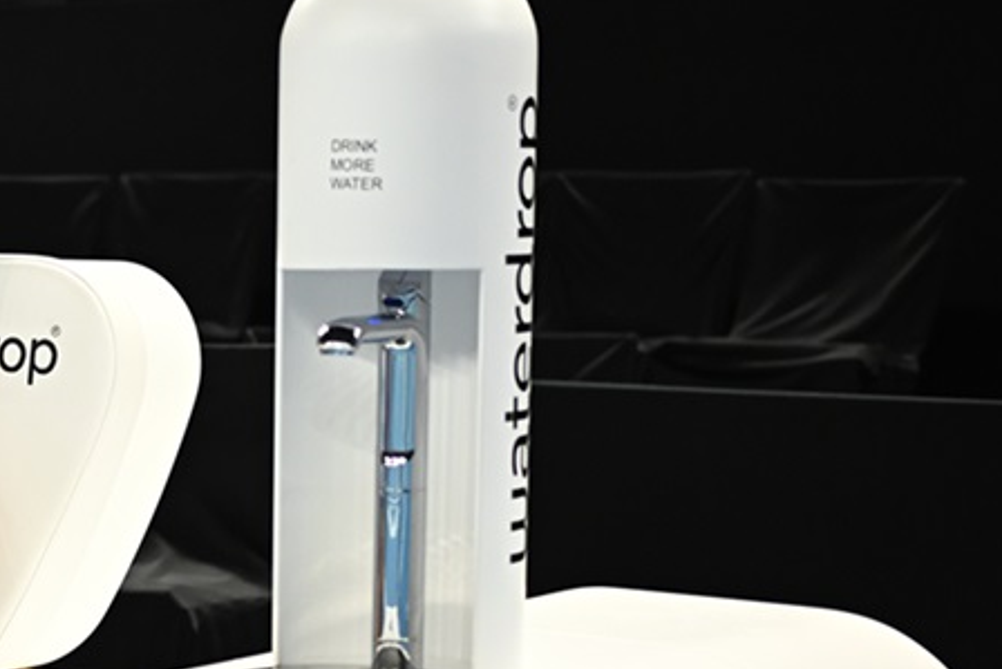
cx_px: -198
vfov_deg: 12.1
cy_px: 597
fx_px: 3146
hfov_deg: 17.3
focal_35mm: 113
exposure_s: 1/640
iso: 1250
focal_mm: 40
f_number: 2
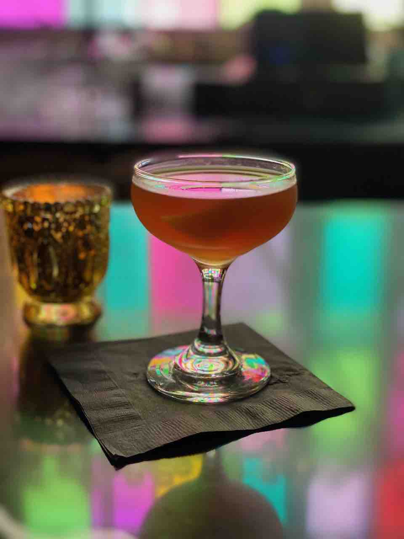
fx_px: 809
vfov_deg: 36.8
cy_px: 270
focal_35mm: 52
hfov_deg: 28.0
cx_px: 202
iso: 200
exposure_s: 1/120
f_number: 2
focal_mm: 6
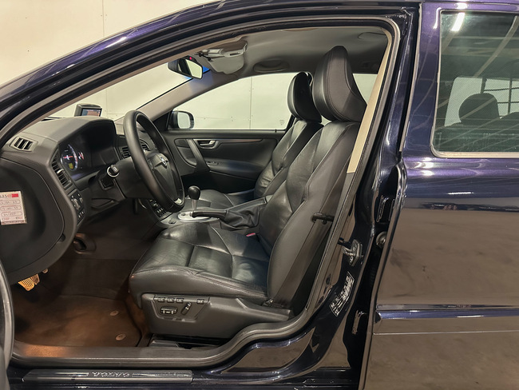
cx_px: 260
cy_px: 195
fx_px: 360
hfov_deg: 71.6
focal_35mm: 24
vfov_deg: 56.8
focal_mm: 6.86
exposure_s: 1/33
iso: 1000
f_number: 1.78
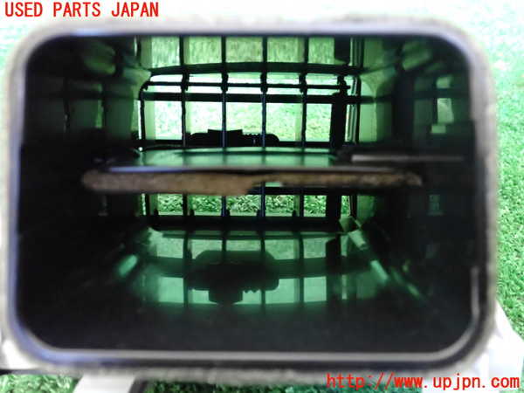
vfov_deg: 46.8
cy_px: 196
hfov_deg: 60.0
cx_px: 262
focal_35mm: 30
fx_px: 454
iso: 2500
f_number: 2.3
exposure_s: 1/50
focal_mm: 5.4
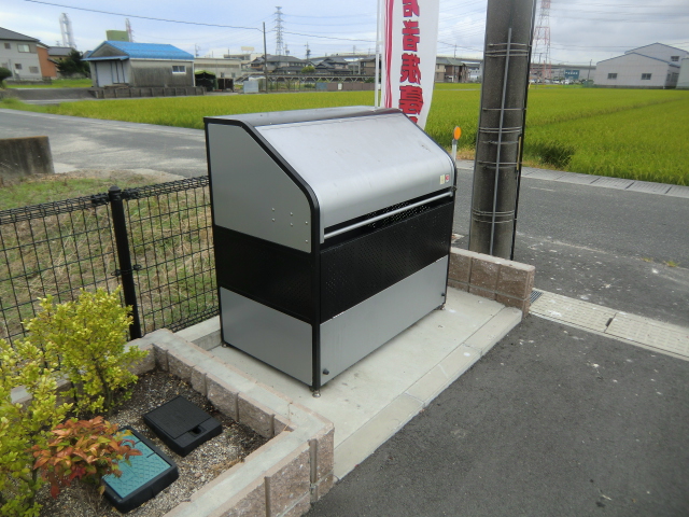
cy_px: 258
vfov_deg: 56.8
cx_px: 344
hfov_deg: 71.6
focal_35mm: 24
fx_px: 478
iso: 64
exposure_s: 1/320
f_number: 3.2
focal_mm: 4.3
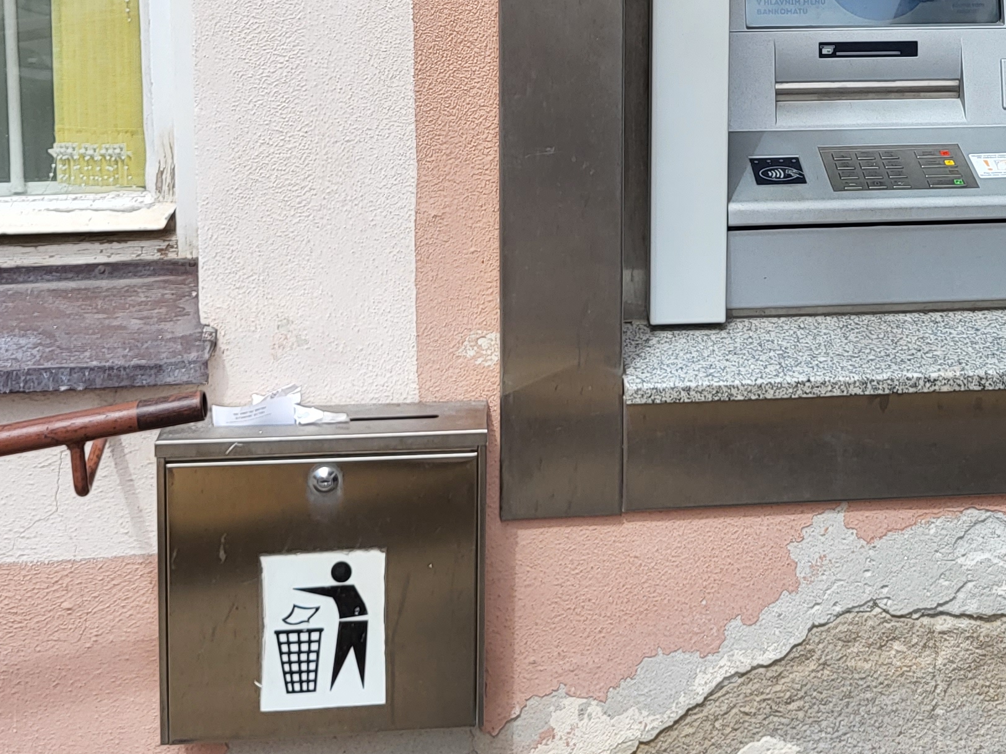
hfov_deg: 29.7
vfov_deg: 21.8
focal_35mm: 64
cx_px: 783
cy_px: -53
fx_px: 1860
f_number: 1.8
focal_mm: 5.4
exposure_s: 1/1148
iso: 40
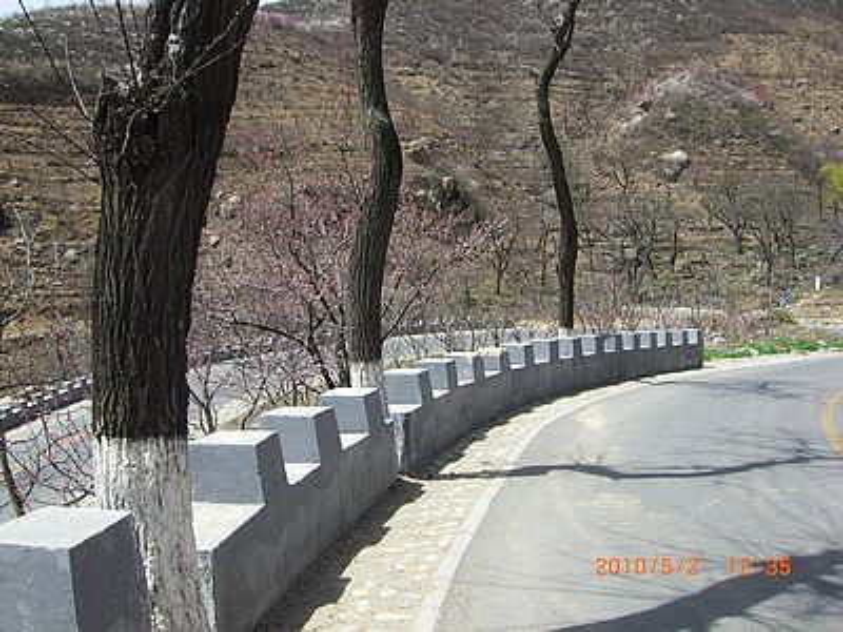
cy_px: 316
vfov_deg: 37.7
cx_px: 422
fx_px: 925
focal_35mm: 38
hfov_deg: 49.0
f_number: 4.3
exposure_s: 1/500
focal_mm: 6.2
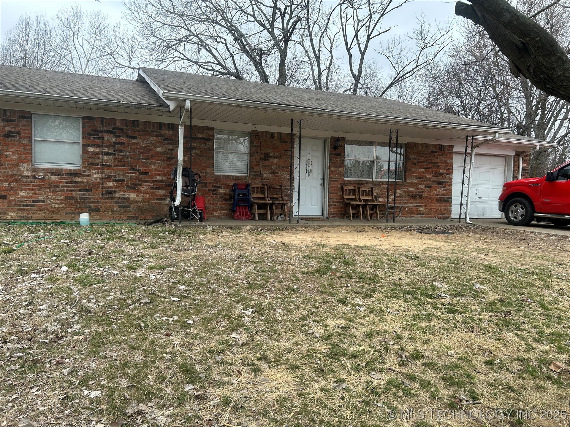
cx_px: 285
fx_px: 428
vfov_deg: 53.1
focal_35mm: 26
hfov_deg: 67.3
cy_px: 214
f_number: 1.5
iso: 50
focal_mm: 5.7
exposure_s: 1/326
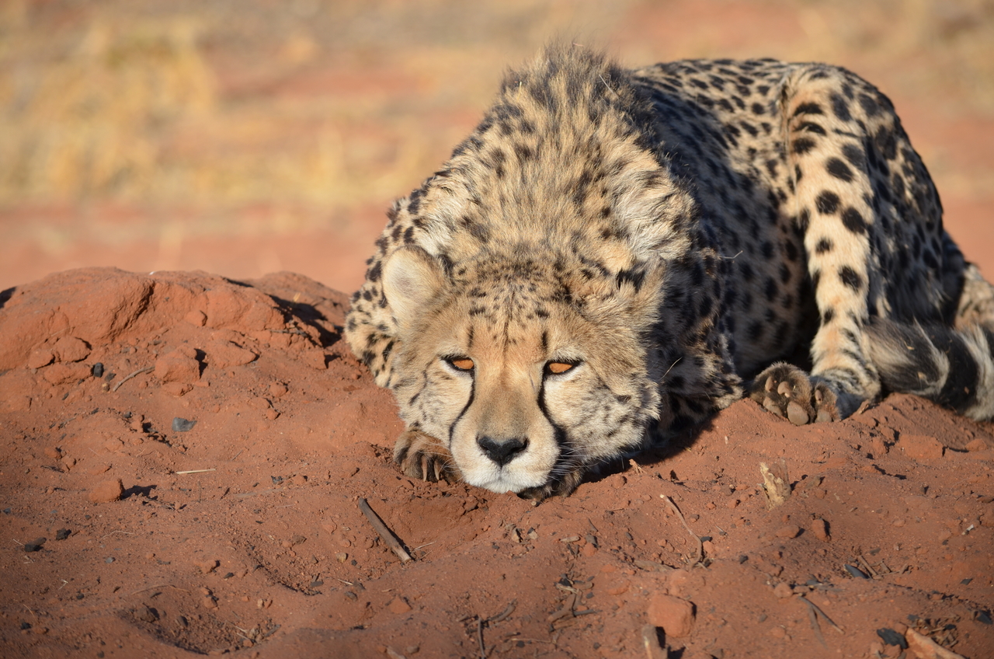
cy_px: 330
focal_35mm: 232
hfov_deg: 8.9
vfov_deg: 5.9
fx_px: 6407
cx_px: 497
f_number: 6.3
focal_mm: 155
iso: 200
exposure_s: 1/640
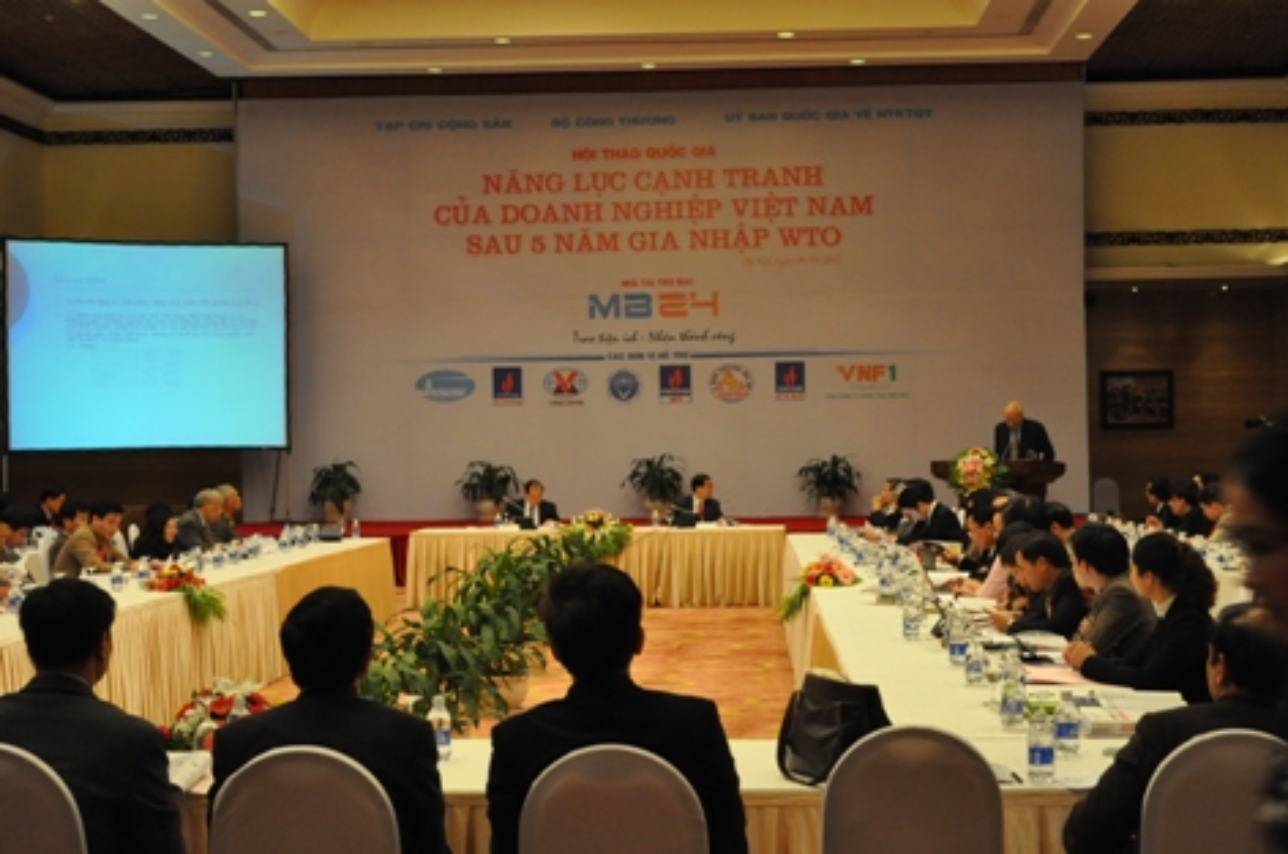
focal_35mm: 66
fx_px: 2357
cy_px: 427
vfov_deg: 20.5
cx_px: 644
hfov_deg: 30.6
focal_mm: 44
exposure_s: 1/40
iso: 1600
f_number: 6.3
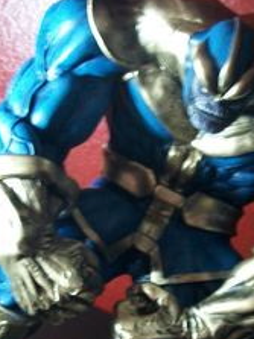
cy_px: 240
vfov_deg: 27.9
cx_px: 138
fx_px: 676
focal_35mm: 69
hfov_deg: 21.3
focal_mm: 5.7
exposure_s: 1/8
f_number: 2.9
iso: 160
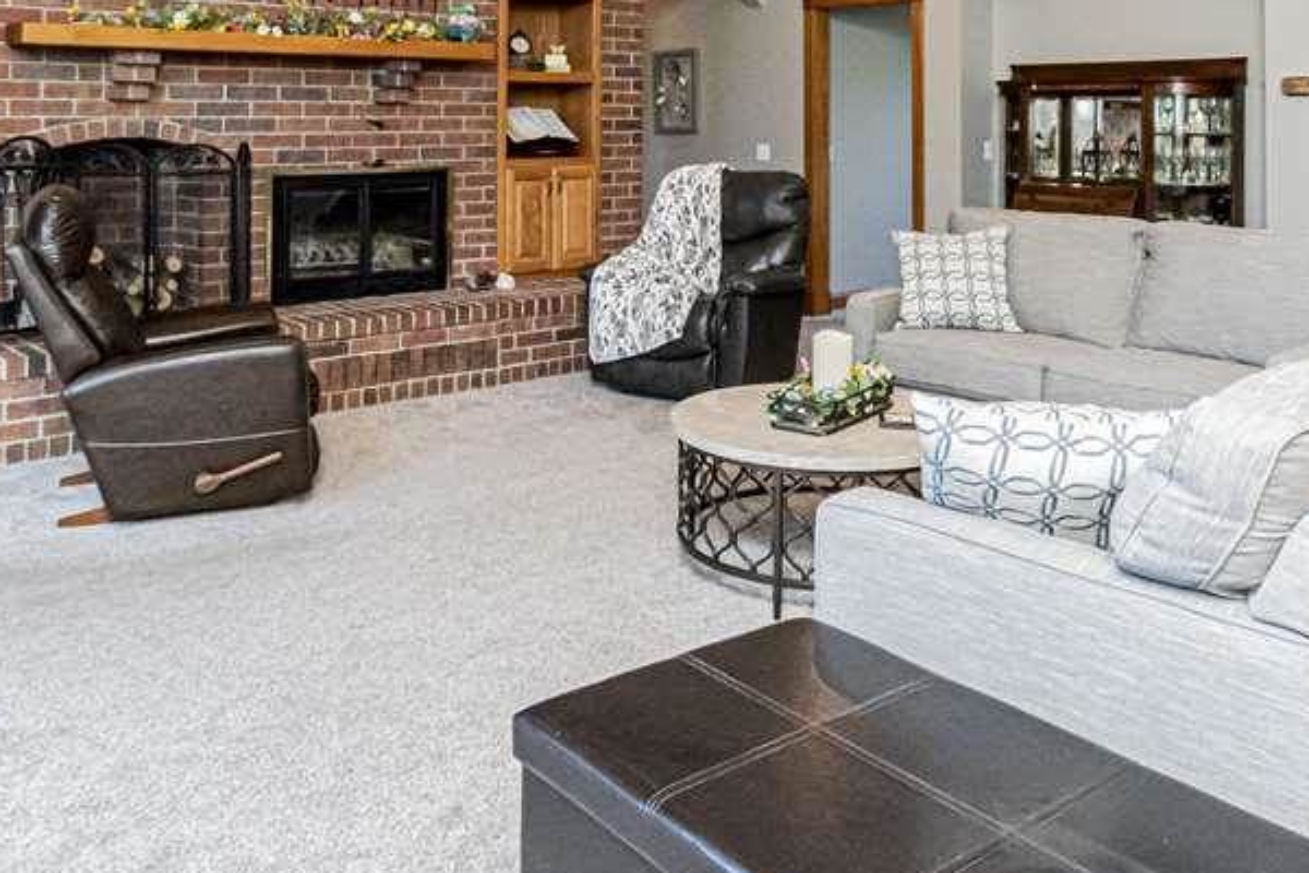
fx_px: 1163
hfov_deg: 58.7
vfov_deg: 39.7
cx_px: 672
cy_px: 195
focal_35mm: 32
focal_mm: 10
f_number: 13
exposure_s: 1/60
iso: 3200
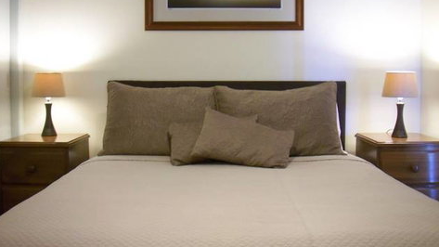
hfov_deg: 48.4
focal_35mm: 42
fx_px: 489
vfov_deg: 28.3
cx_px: 217
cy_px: 102
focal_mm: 6.3
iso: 200
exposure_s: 1/10
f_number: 3.9
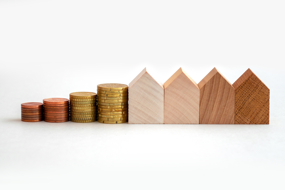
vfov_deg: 10.9
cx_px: 142
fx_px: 997
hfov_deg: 16.3
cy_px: 95
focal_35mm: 126
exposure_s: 1/6
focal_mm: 46.21
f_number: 4
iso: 80
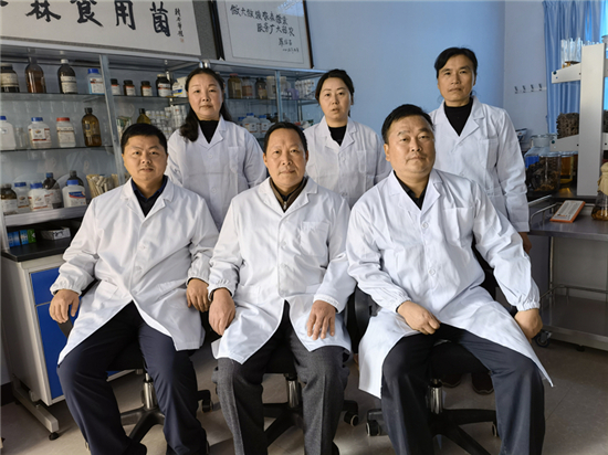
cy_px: 228
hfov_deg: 65.3
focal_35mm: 27
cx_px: 304
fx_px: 474
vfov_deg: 51.3
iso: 100
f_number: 1.9
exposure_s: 1/100
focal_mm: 6.67
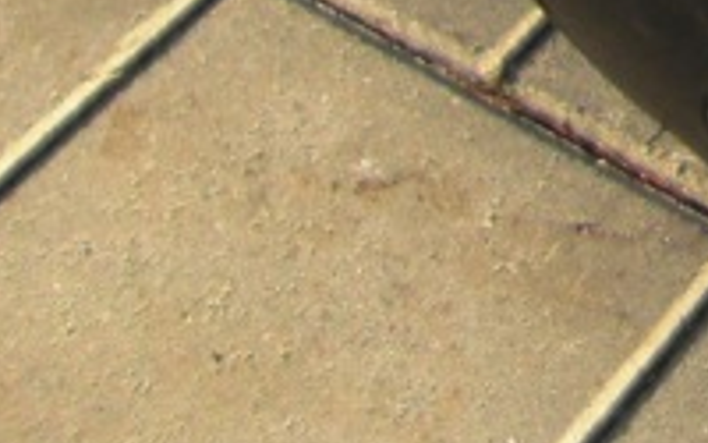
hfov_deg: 11.7
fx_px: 2933
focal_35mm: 152
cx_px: 1607
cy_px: -893
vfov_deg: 7.5
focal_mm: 4.9
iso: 50
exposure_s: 1/200
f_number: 2.6
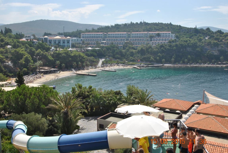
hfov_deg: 53.1
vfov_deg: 37.0
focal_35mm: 36
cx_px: 114
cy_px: 76
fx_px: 228
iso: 100
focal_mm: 24
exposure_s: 1/250
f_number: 8
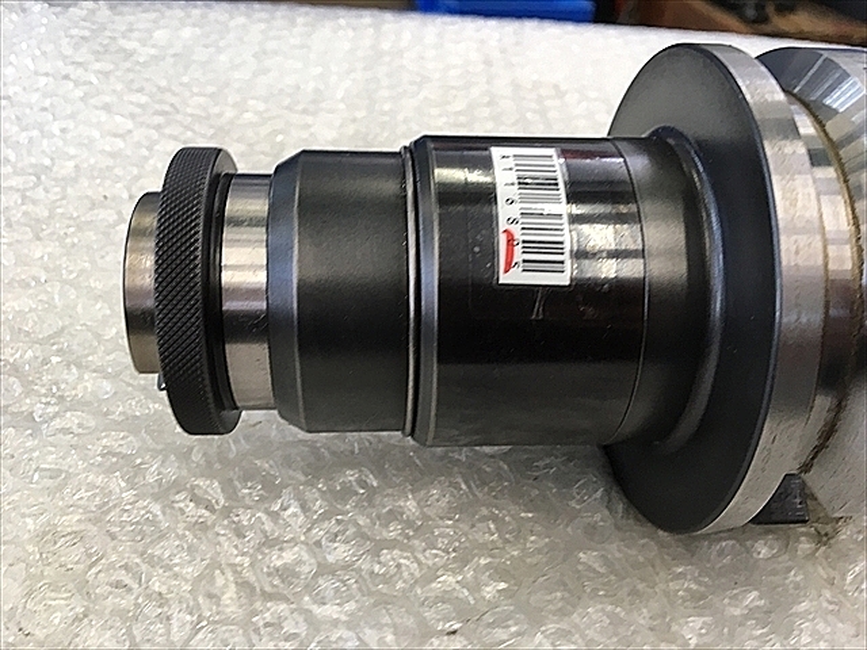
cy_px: 325
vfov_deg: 48.2
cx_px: 434
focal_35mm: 29
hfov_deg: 61.7
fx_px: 726
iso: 50
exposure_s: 1/30
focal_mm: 4.15
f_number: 2.2
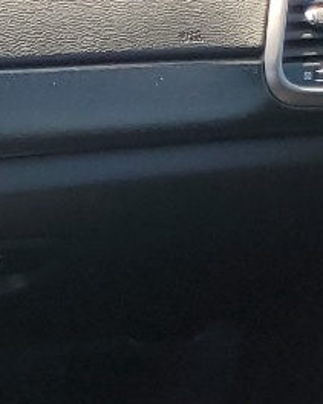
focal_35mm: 154
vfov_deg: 11.8
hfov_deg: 8.7
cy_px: 673
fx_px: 1841
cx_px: -559
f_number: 1.5
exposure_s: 1/270
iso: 50
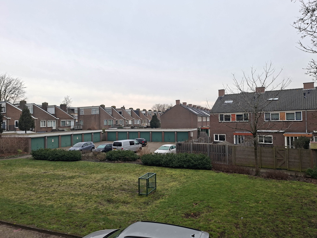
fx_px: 211
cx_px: 158
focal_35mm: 23
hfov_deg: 73.9
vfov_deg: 58.9
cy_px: 119
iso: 50
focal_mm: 5.5
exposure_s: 1/281
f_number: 1.8
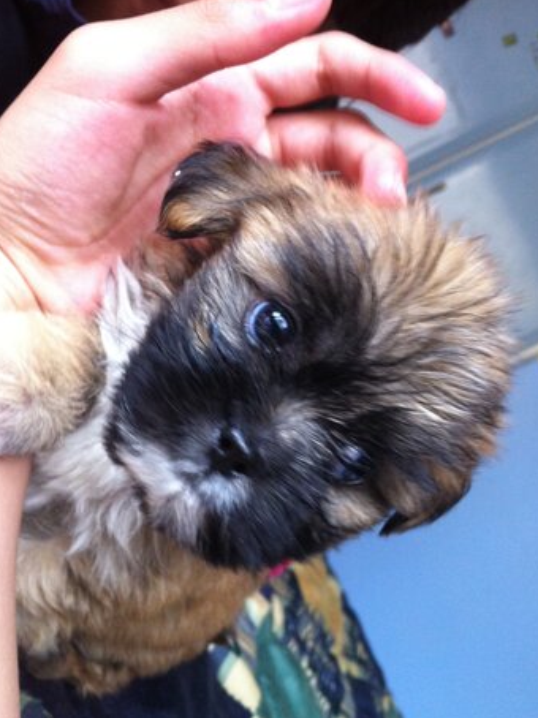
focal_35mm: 37
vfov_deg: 50.1
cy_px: 373
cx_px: 275
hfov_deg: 38.6
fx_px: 767
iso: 160
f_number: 2.8
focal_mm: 3.85
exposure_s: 1/15
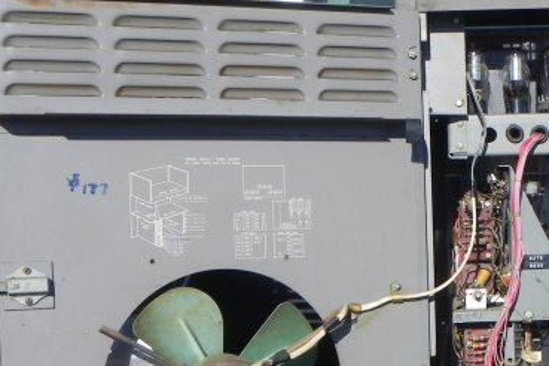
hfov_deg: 26.0
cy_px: 301
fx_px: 1159
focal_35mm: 76
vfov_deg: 17.8
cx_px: 468
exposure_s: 1/440
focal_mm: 6.6
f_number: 8
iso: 160
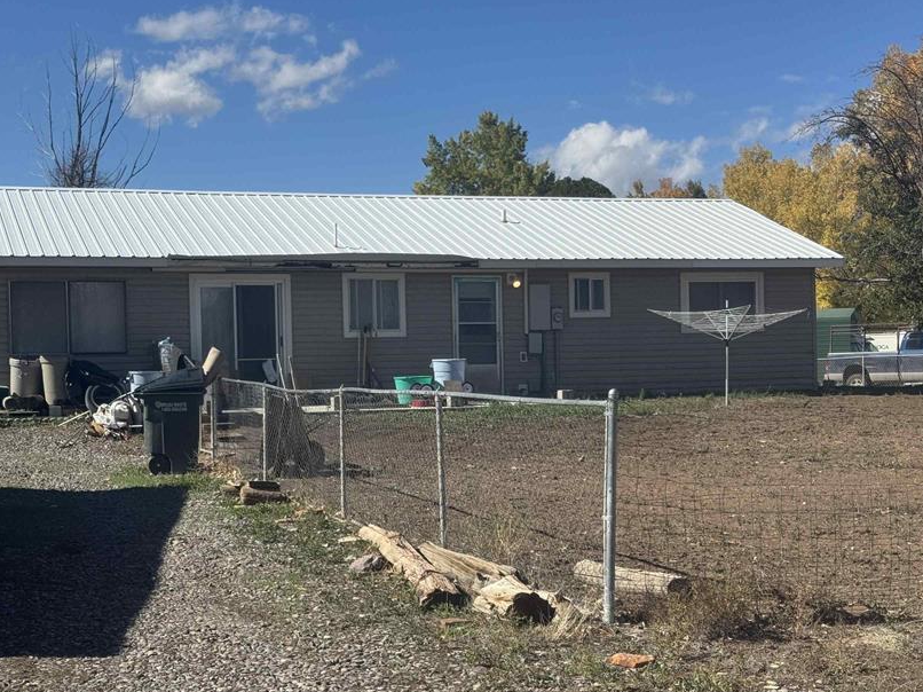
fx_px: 1626
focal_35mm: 61
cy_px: 416
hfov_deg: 31.7
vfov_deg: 24.0
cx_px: 436
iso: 64
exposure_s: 1/5848
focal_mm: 6.76
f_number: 1.78
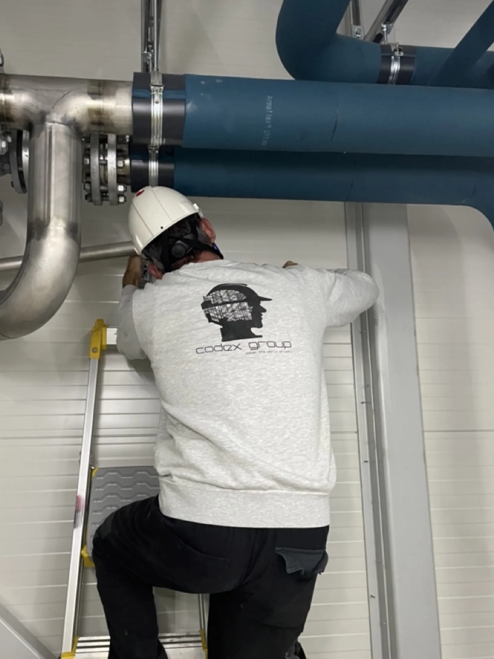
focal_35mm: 31
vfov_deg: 58.3
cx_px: 211
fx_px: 590
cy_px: 356
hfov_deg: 45.3
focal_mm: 4.2
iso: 500
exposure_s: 1/50
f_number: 1.6
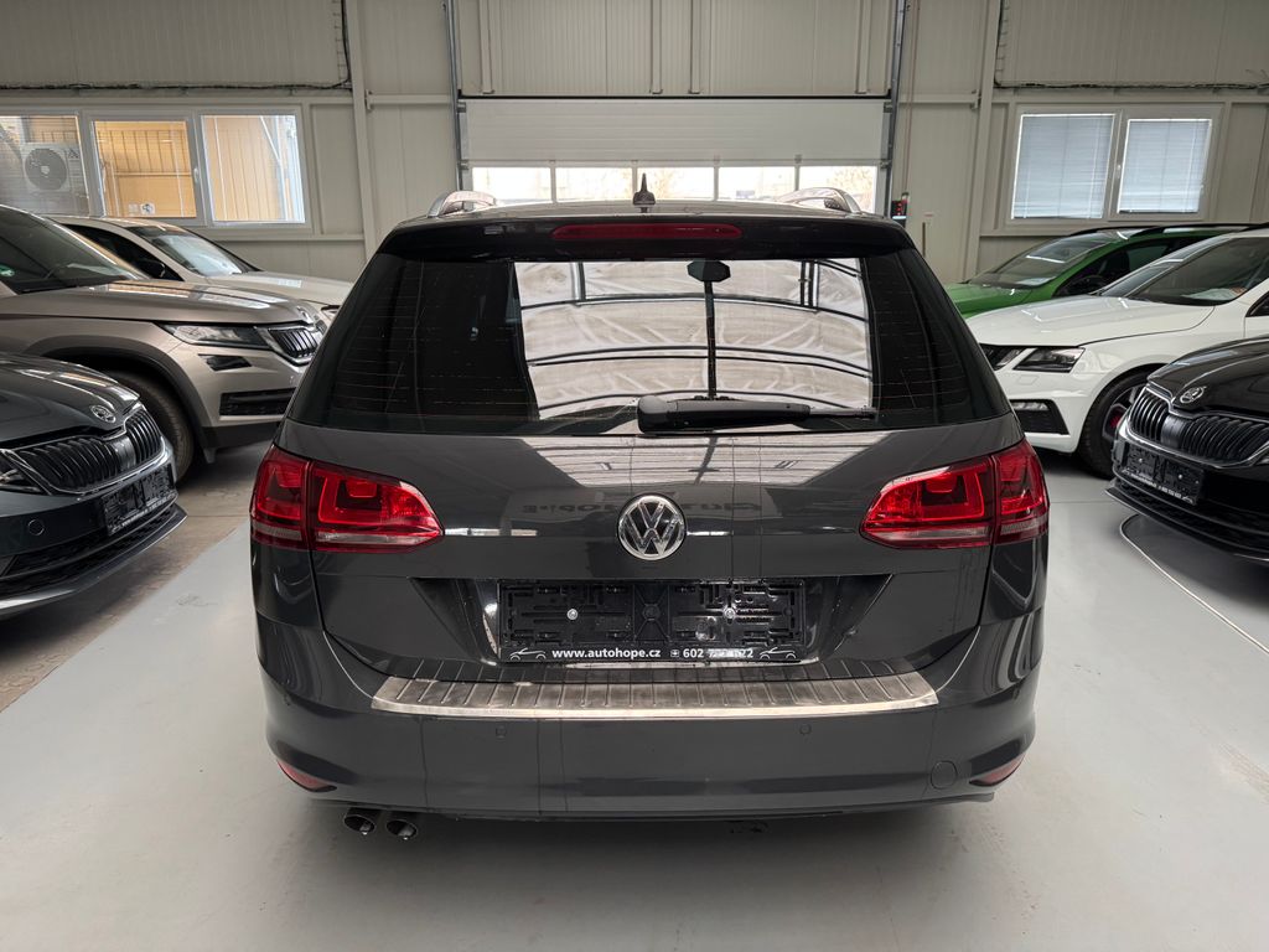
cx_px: 634
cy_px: 476
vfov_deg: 56.8
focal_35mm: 24
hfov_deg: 71.6
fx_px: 880
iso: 320
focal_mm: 6.76
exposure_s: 1/60
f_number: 1.78
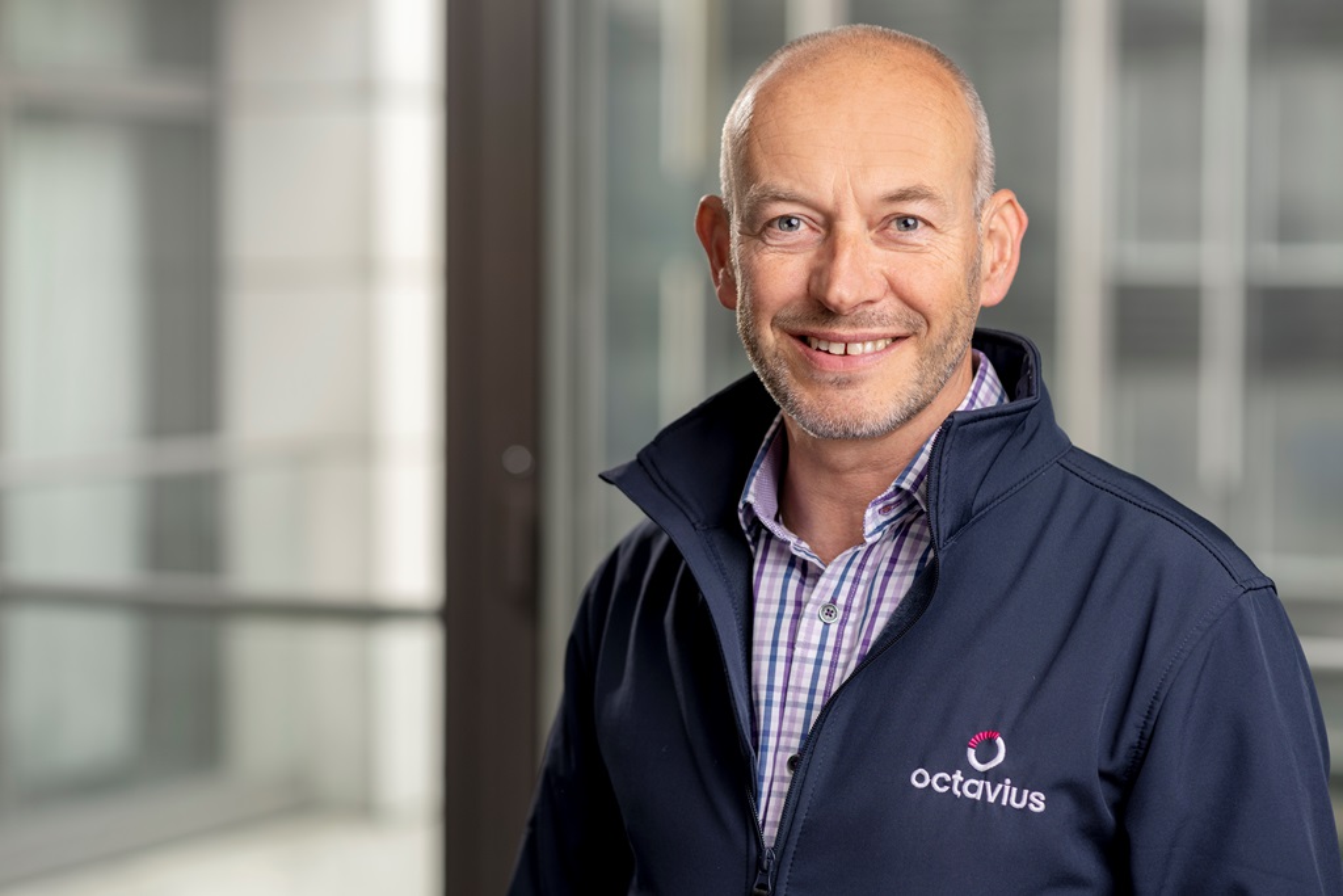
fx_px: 3171
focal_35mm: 85
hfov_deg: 23.9
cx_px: 672
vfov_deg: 16.1
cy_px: 448
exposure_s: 1/125
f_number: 2.8
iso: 100
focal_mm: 85
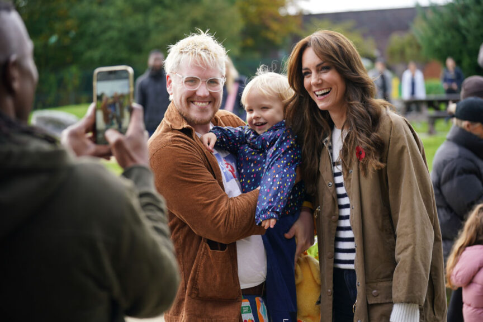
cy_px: 161
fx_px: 939
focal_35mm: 70
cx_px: 242
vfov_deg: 19.5
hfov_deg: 28.8
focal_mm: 70
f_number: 2.8
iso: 160
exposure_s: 1/400
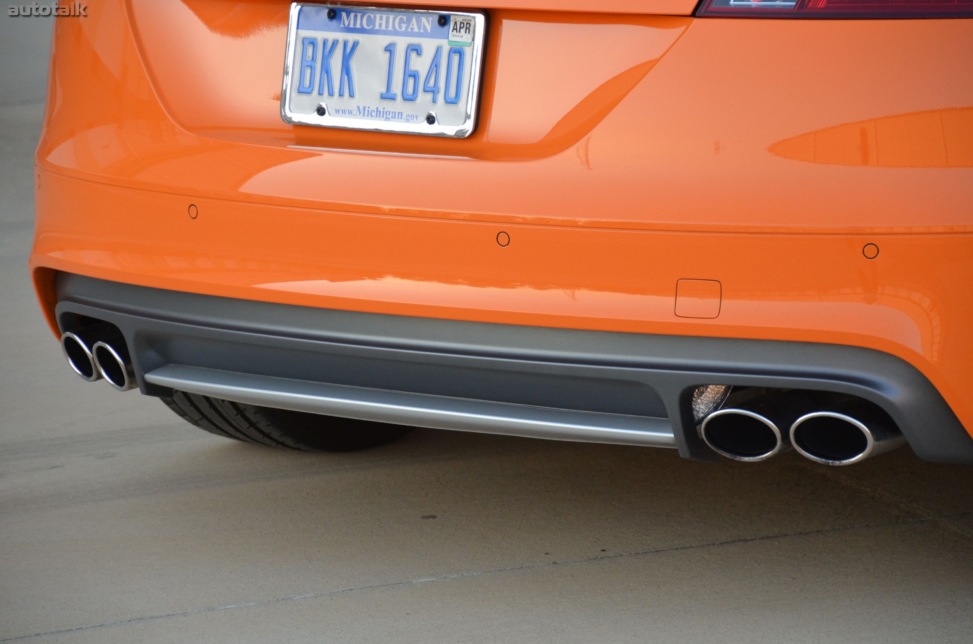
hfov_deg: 10.6
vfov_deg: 7.0
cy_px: 322
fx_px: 5260
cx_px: 486
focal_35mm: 195
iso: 1250
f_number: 5.6
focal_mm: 130
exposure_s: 1/500
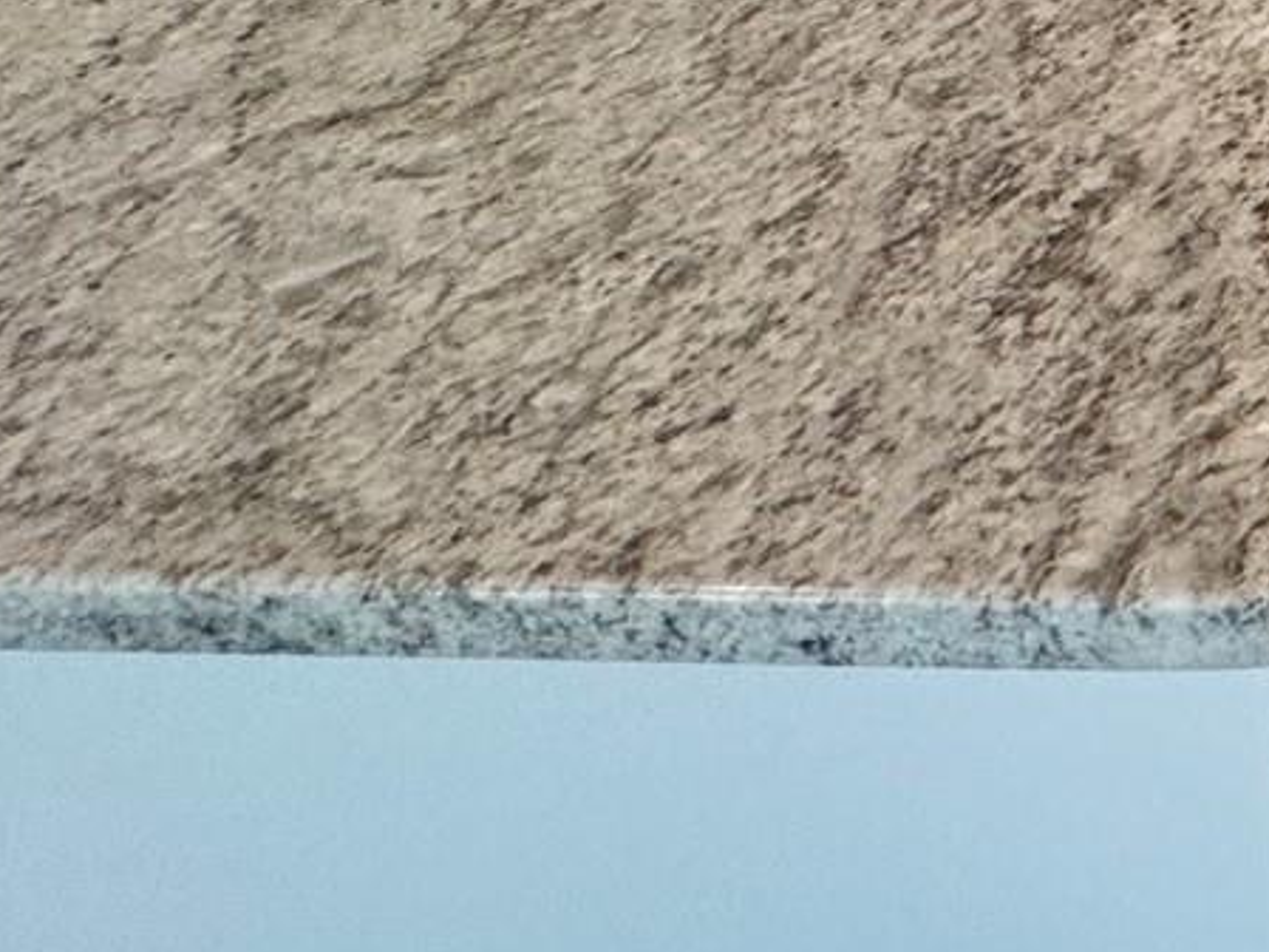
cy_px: -1060
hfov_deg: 19.4
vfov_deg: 16.3
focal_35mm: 64
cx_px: 2467
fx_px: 2346
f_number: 2.2
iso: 125
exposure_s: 1/120
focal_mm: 2.22
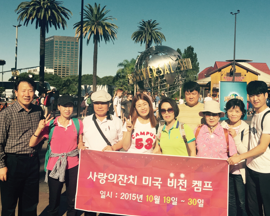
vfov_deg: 39.0
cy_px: 89
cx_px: 161
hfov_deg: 47.7
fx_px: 304
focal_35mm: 38
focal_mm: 4.15
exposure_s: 1/3597
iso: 32
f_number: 2.2
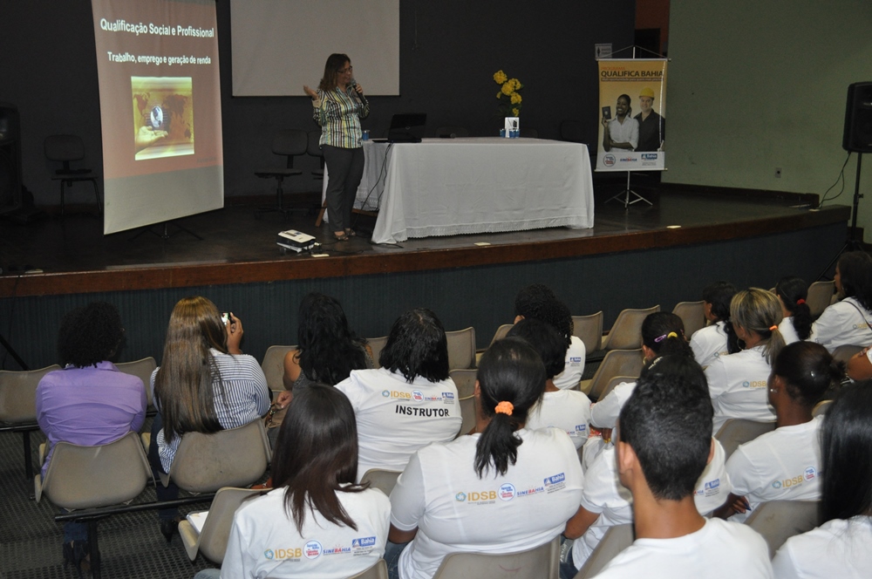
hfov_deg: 45.0
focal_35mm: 44
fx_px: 1052
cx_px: 436
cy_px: 290
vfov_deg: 30.8
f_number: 4.5
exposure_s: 1/60
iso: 800
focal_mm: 29
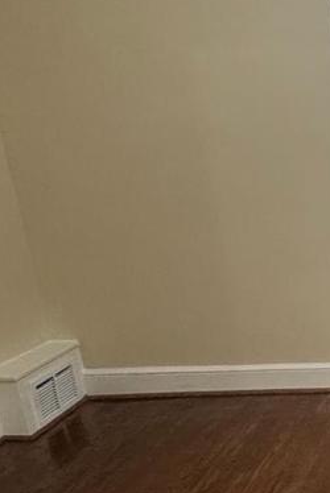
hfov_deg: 19.2
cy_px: 323
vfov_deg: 35.3
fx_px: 769
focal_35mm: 56
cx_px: 569
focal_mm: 2.22
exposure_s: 1/60
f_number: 2.2
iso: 400
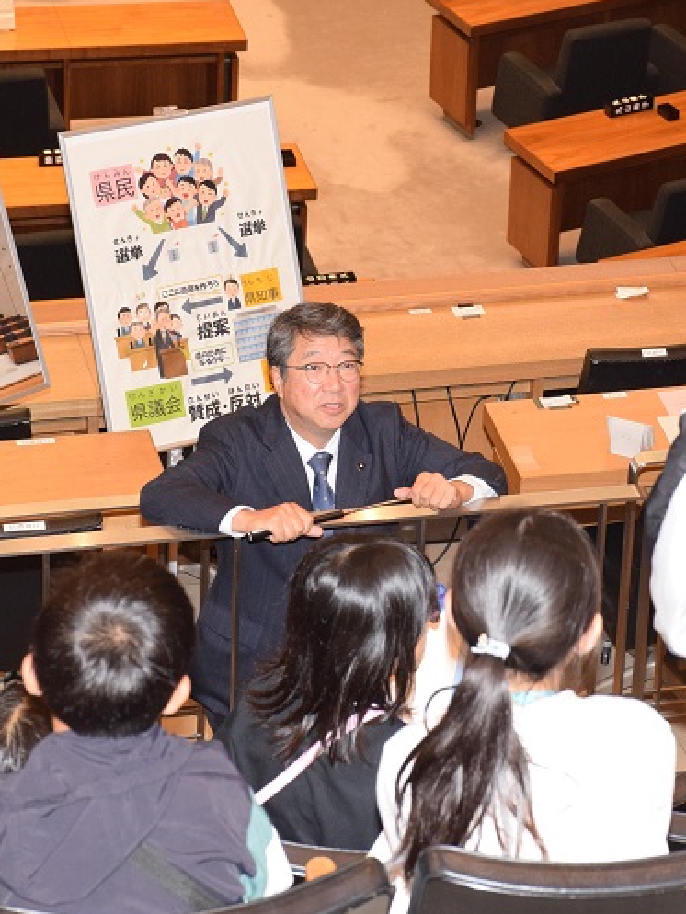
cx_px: 427
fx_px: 4015
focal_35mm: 152
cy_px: 458
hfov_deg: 9.8
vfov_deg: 13.0
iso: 2000
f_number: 9
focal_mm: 70
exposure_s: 1/60
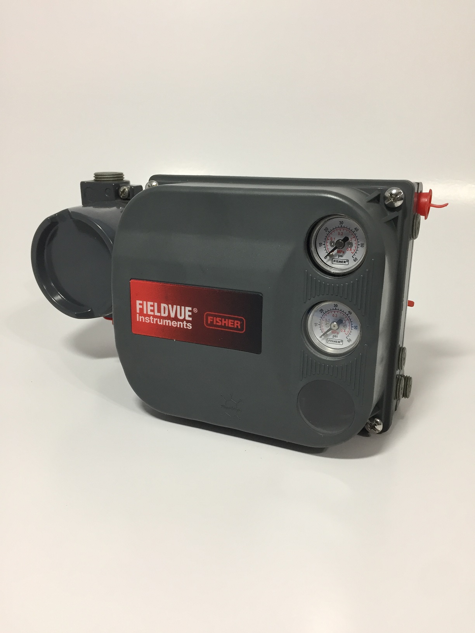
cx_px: 238
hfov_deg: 48.2
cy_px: 316
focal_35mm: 29
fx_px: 531
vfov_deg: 61.7
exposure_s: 1/30
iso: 64
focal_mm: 4.15
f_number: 2.2
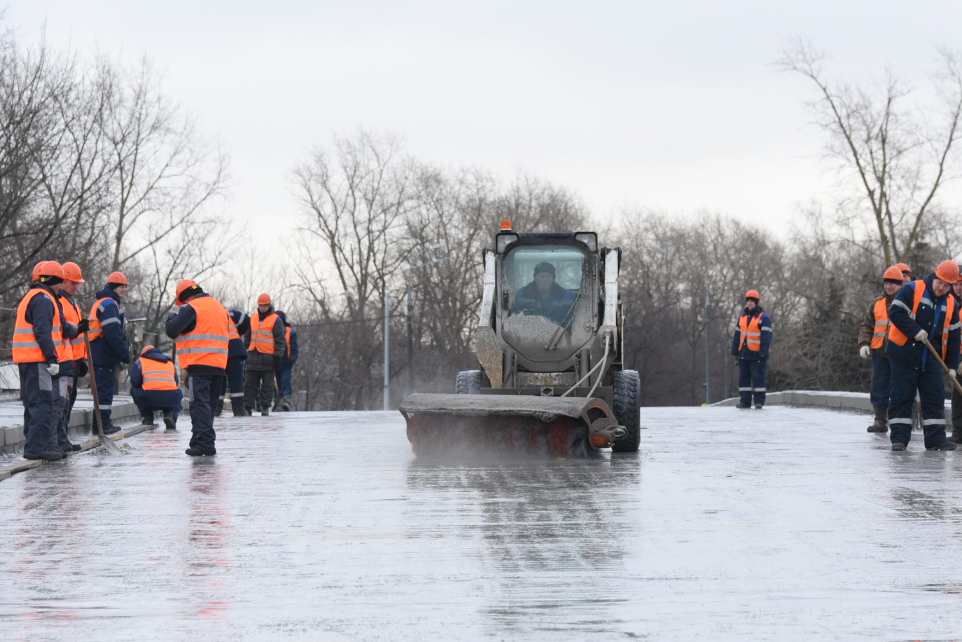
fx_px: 4569
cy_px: 331
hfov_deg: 12.0
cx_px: 520
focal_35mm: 171
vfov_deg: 8.0
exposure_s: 1/250
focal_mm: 145
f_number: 6.3
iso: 800
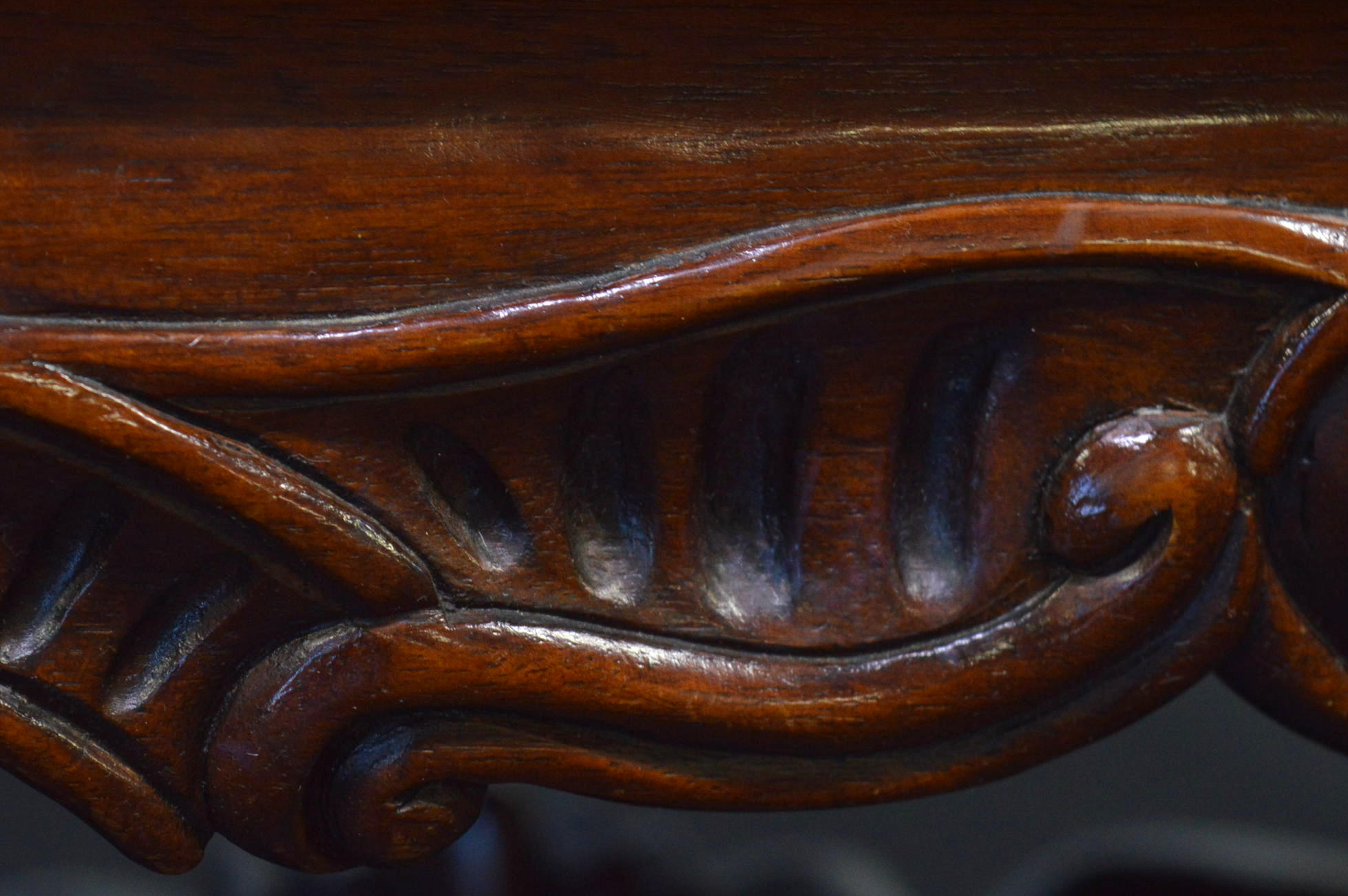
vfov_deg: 10.8
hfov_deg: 16.2
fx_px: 4743
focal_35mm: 127
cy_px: 287
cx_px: 694
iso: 800
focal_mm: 55
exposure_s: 1/60
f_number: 5.6
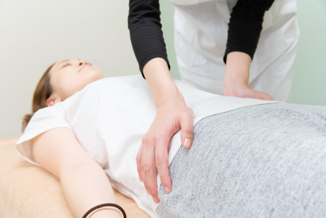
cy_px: 109
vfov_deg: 31.9
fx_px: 380
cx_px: 163
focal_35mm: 42
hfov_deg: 46.4
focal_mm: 42
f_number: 5.6
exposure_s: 1/40
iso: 800
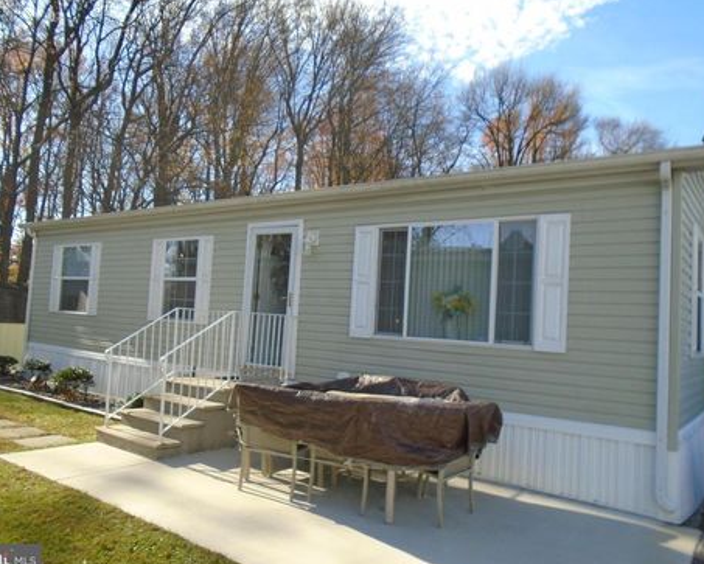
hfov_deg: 62.1
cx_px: 336
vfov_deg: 51.6
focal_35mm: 28
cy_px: 284
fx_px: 584
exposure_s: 1/400
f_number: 3.2
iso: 100
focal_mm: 4.6
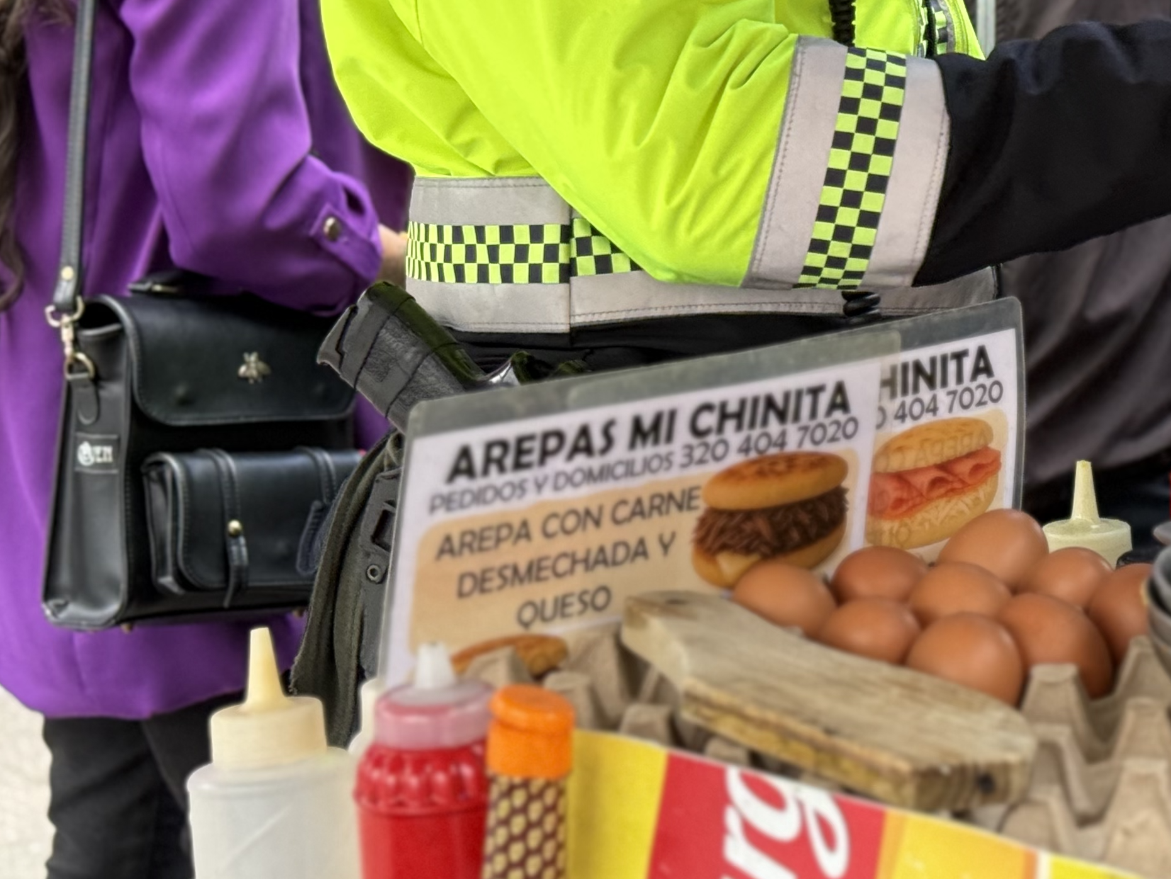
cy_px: 25
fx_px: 3518
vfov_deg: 14.0
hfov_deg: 18.6
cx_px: 999
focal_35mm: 104
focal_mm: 6.76
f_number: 1.78
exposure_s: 1/122
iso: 80
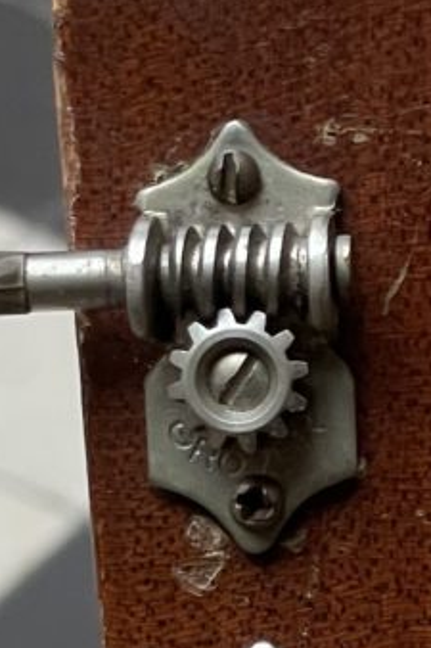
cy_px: 1125
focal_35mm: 246
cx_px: 542
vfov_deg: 8.1
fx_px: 4422
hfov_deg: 5.5
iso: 160
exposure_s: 1/100
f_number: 2
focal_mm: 6
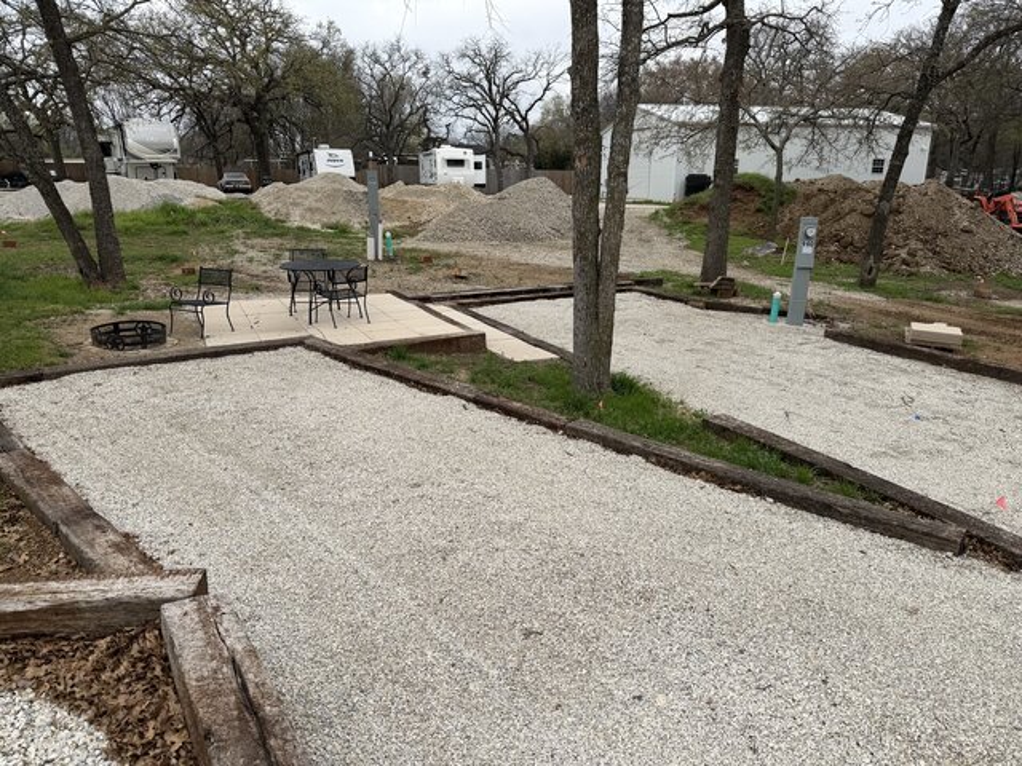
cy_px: 383
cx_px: 511
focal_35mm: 24
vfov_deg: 56.8
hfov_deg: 71.6
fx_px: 709
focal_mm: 6.76
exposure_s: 1/2907
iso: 80
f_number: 1.78
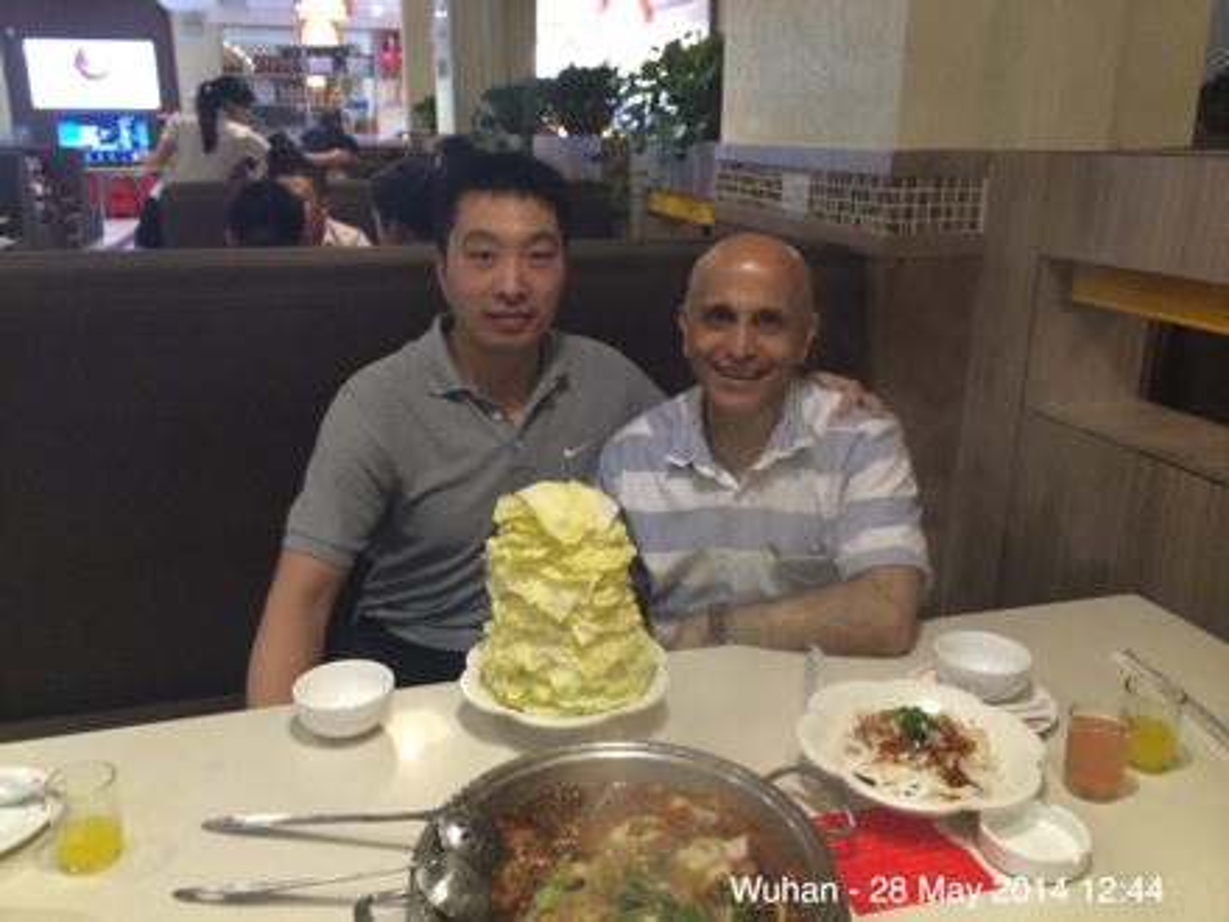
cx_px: 614
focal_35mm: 30
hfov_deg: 60.0
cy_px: 461
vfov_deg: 46.8
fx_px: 1065
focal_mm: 4.12
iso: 320
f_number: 2.2
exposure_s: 1/20
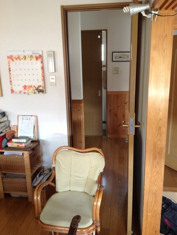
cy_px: 118
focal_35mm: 35
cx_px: 88
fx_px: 239
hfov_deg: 40.7
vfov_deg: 52.6
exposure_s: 1/15
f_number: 2.4
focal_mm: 4.3
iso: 125
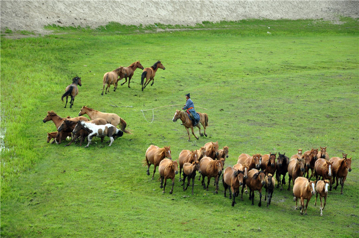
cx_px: 180
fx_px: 1568
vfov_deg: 8.7
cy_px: 119
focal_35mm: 158
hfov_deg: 13.1
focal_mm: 105
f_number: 8
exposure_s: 1/200
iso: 400
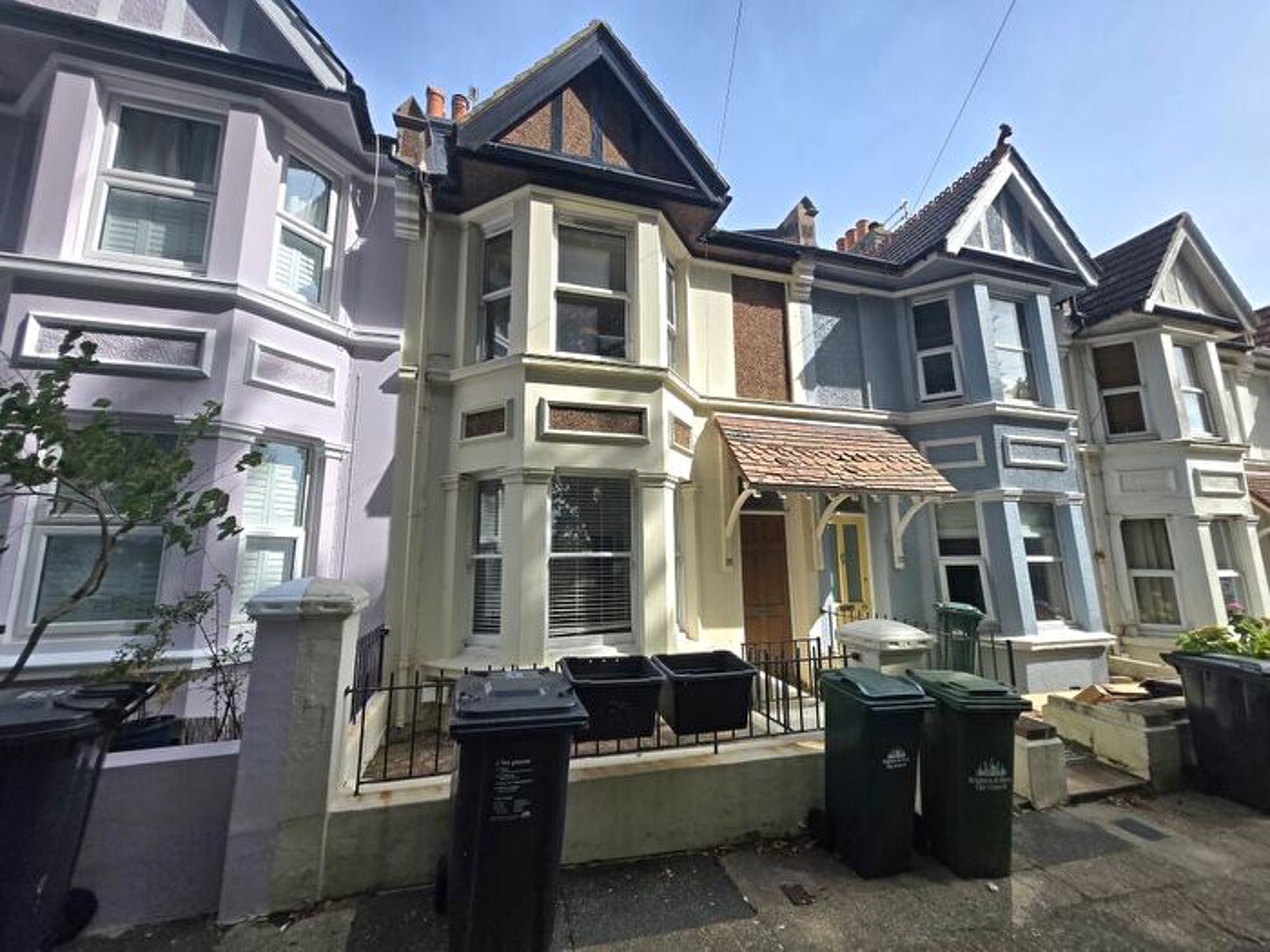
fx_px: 477
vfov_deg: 89.9
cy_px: 476
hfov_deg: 106.2
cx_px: 635
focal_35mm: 13
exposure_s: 1/2000
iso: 64
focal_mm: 1.7
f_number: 2.2
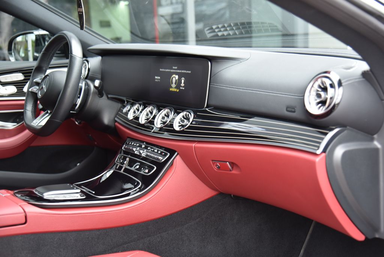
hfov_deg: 39.6
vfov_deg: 27.0
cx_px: 192
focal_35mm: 50
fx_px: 534
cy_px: 128
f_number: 4
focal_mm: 50
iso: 500
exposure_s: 1/30
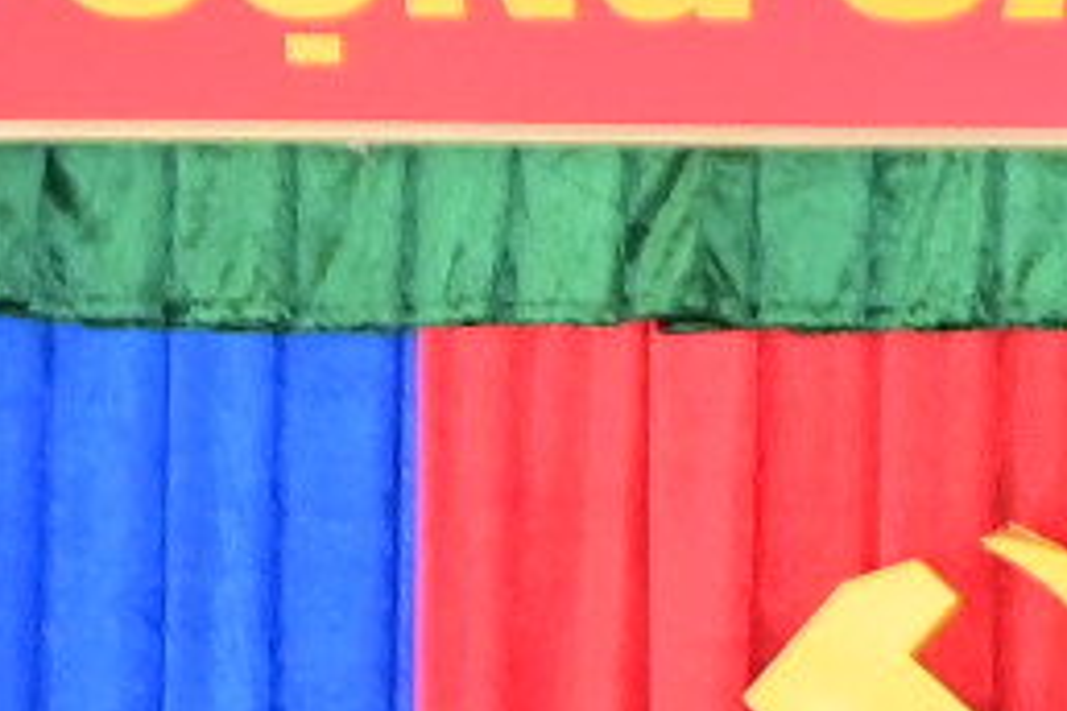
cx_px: 2366
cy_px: 2236
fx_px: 11736
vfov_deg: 3.4
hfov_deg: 5.1
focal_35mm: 396
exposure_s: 1/200
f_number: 4.5
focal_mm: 35
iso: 2000
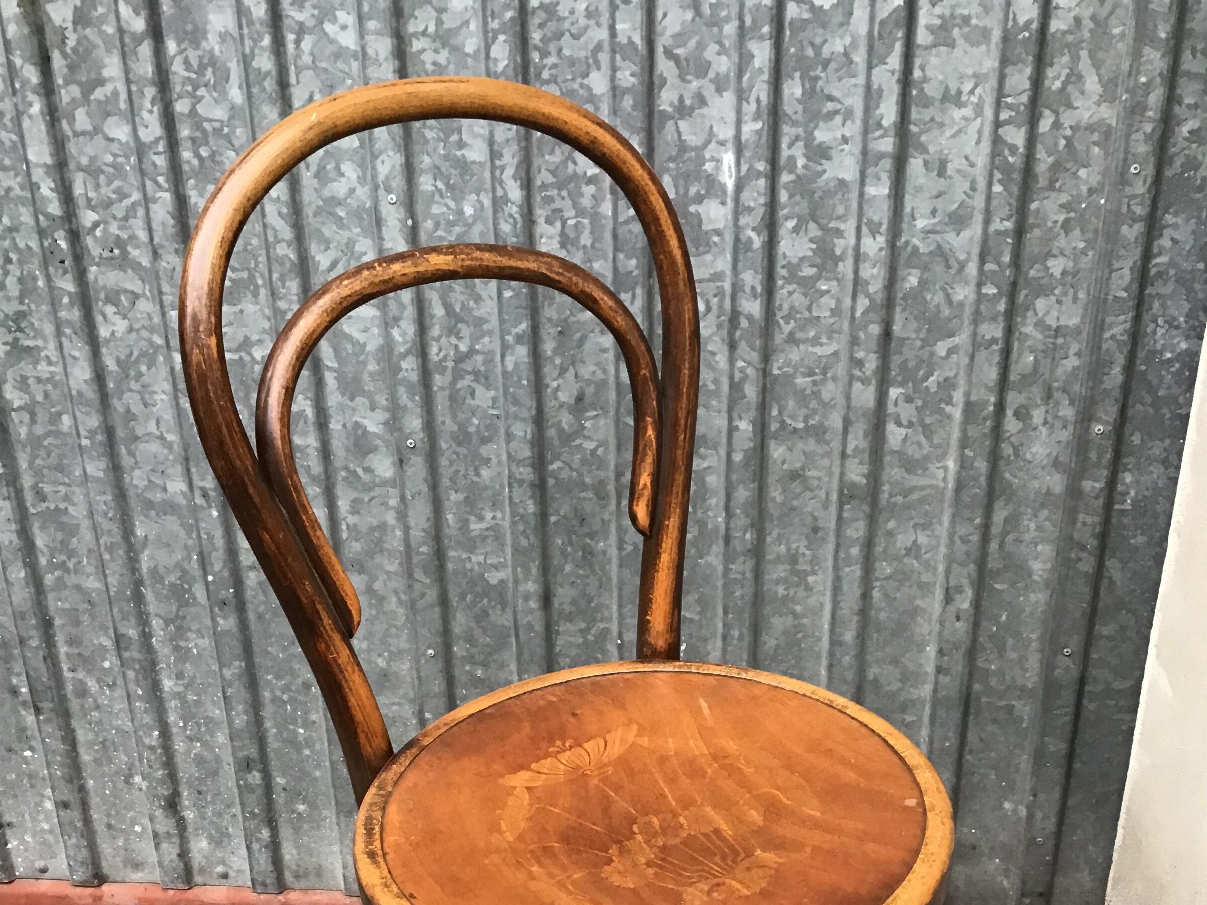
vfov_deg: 33.1
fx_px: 1465
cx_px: 603
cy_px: 763
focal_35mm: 42
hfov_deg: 44.8
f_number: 2.4
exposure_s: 1/33
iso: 64
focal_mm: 3.3
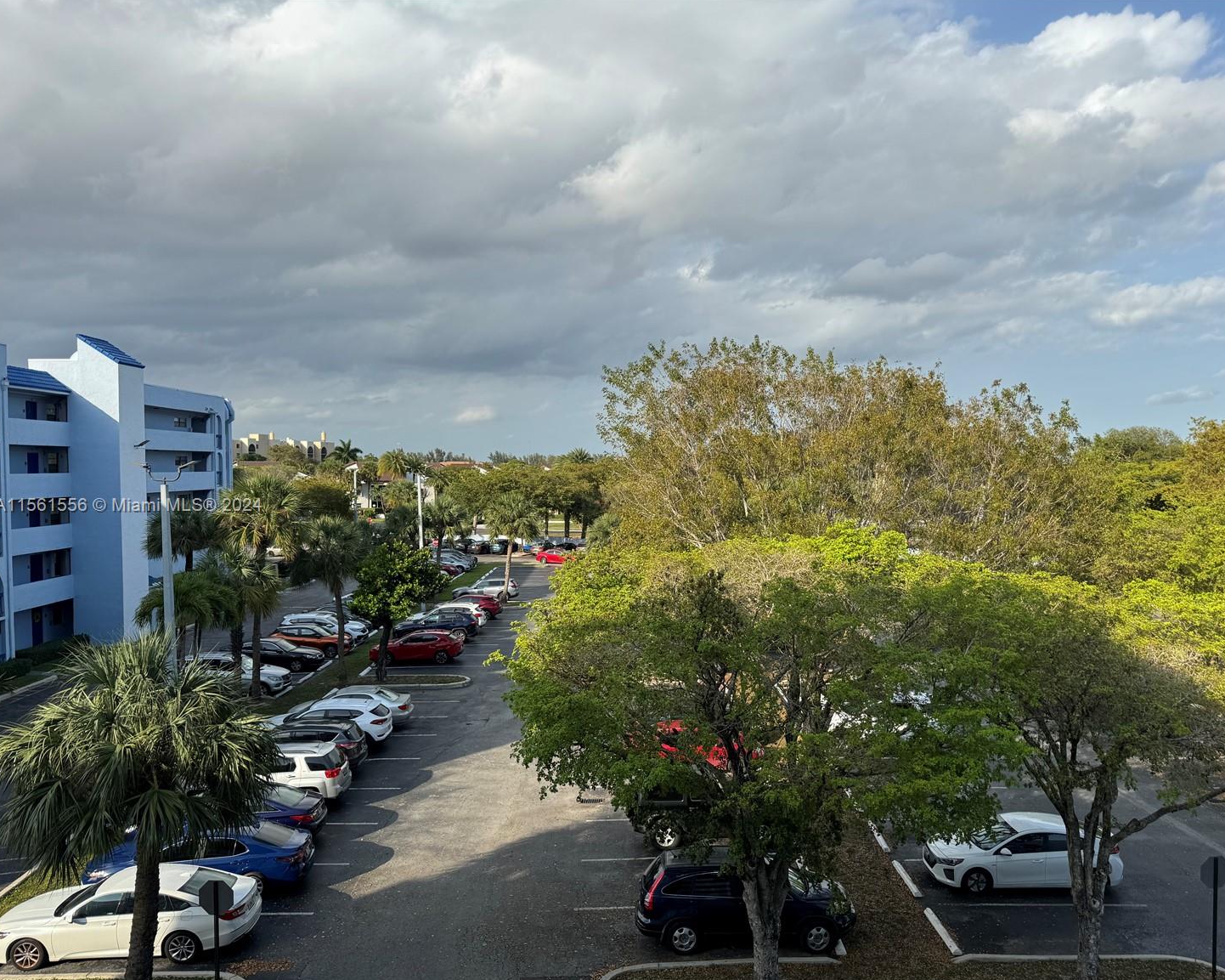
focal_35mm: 26
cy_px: 507
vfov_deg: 54.9
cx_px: 670
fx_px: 942
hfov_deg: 65.9
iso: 80
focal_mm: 6.86
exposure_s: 1/4049
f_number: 1.78
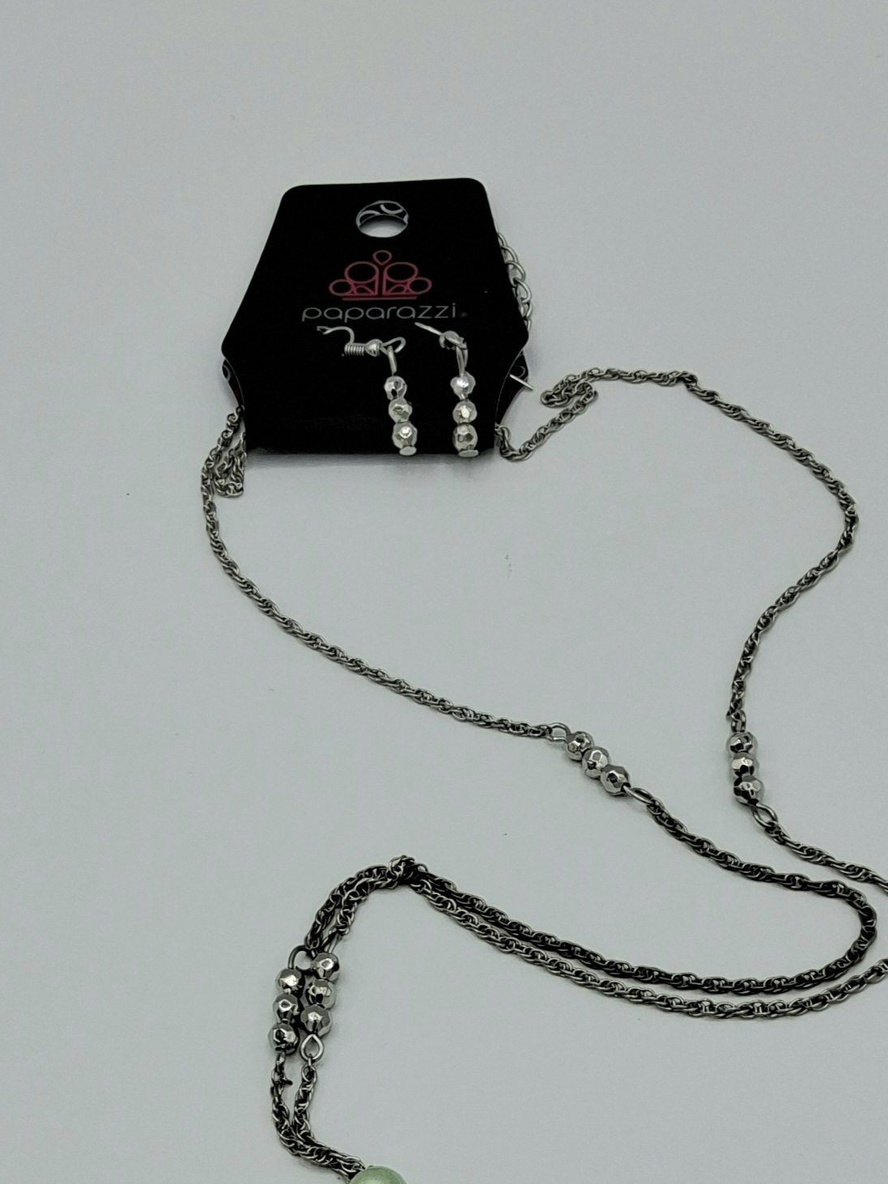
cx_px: 372
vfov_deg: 34.0
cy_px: 1088
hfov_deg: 27.5
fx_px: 1813
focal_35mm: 53
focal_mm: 3.08
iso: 50
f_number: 2
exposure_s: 1/625
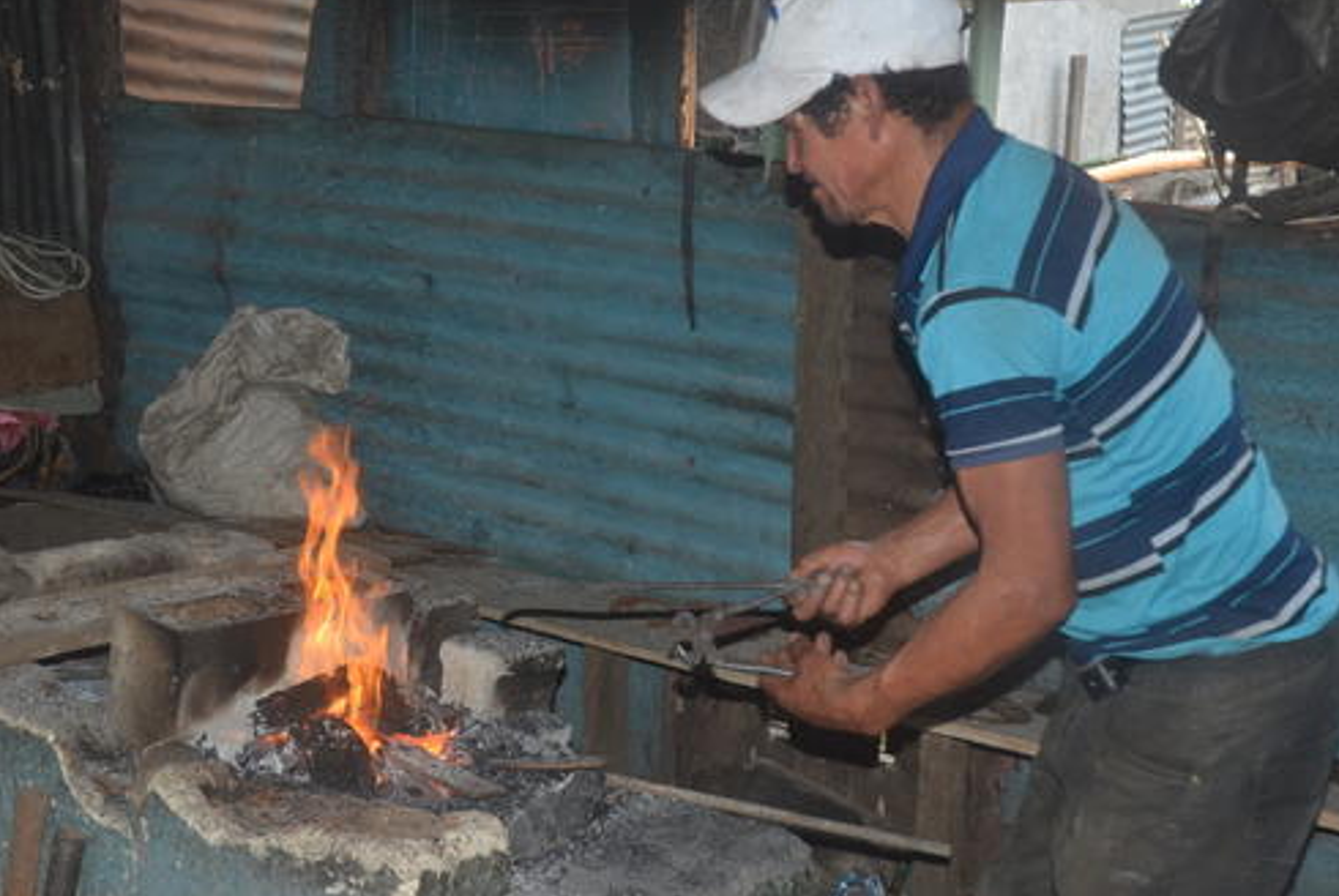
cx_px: 678
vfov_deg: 26.1
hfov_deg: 38.1
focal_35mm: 52
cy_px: 443
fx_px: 1936
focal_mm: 34
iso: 320
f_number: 11
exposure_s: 1/160
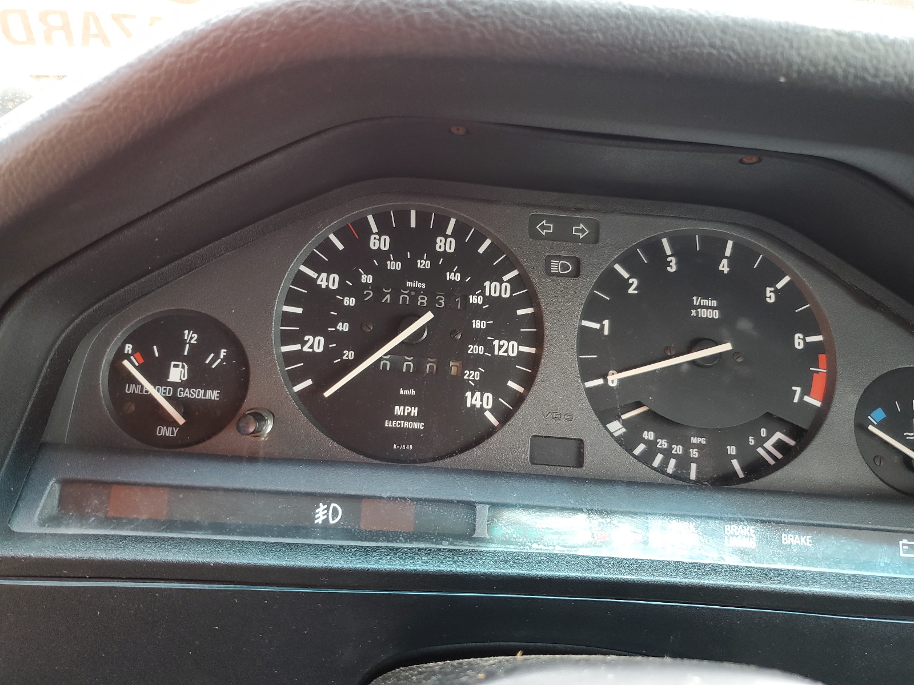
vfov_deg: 53.1
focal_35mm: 26
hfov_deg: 67.3
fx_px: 687
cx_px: 457
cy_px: 342
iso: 67
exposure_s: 1/60.2
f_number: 1.5
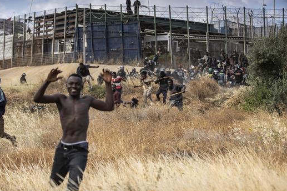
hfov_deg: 23.1
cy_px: 115
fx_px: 701
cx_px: 114
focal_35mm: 88
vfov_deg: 15.5
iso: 400
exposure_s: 1/2500
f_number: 2.8
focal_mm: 70
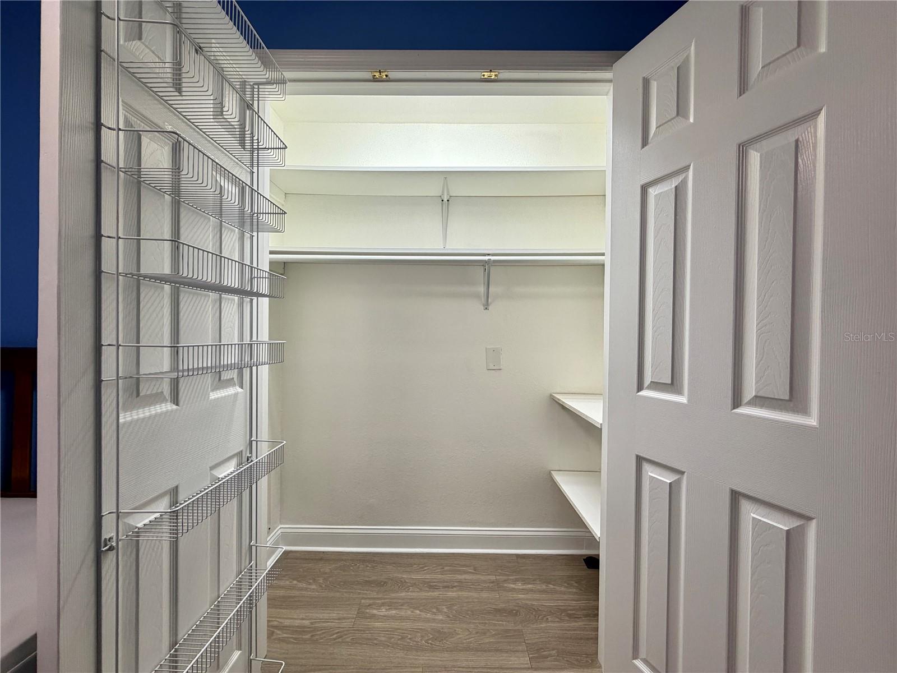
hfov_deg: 102.1
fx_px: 363
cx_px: 448
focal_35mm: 14
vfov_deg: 85.7
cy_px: 336
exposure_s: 1/120
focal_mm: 2.22
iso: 160
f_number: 2.2
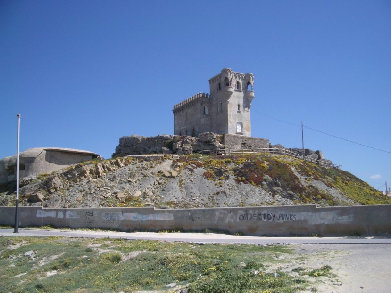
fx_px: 395
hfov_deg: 52.6
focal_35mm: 35
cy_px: 146
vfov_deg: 40.7
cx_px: 196
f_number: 4.3
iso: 50
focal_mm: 5.8
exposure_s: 1/640
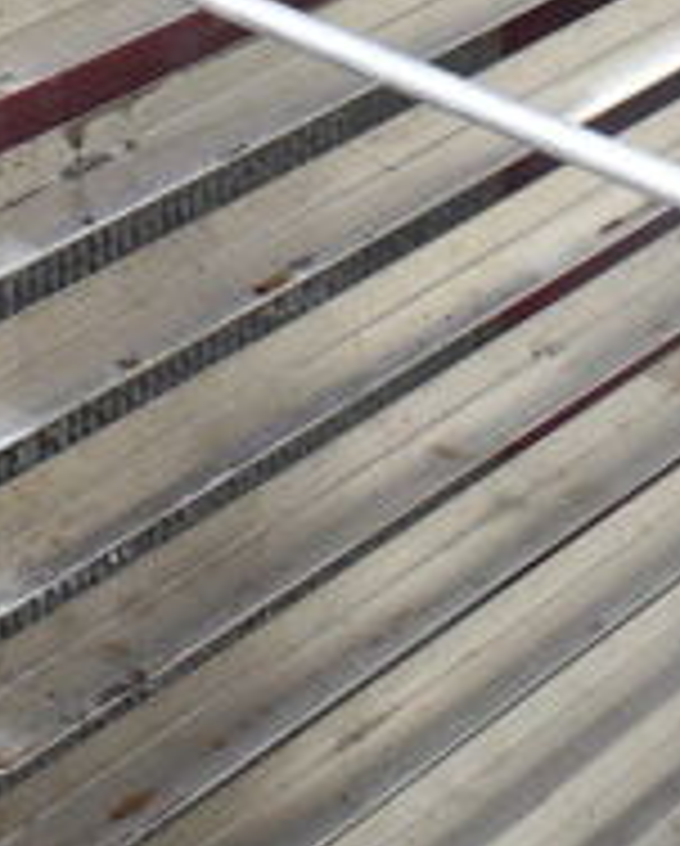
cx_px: 347
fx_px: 3087
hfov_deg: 12.6
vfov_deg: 14.4
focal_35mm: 123
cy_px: -475
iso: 100
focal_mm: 18
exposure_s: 1/100
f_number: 5
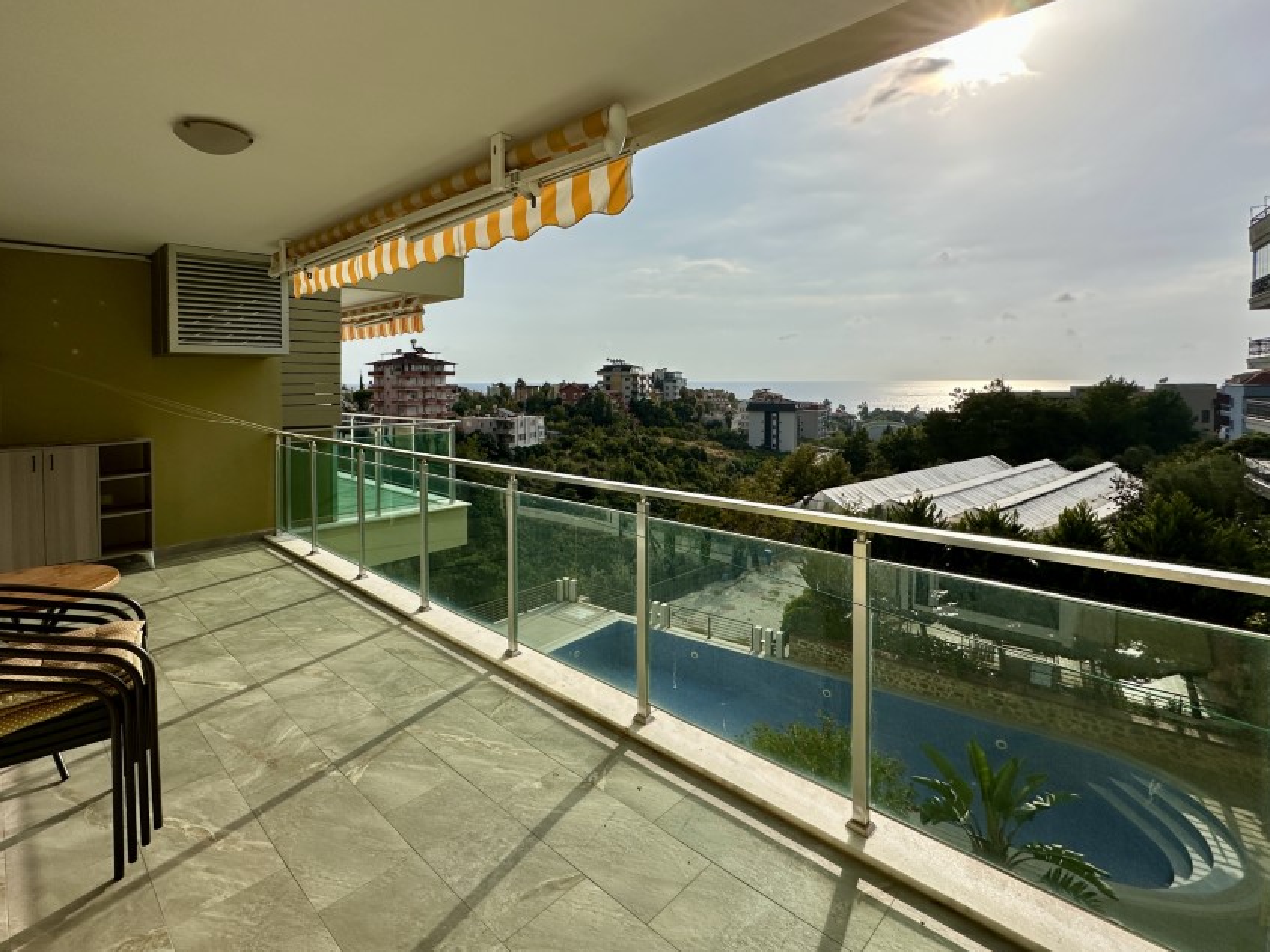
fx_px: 624
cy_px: 396
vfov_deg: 74.1
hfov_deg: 90.2
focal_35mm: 17
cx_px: 529
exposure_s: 1/7813
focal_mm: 2.22
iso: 50
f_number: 2.2
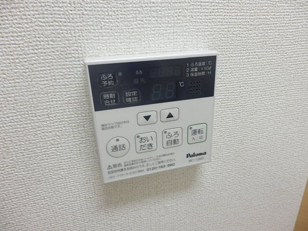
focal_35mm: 24
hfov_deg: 71.6
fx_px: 214
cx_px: 154
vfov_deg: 56.8
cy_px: 116
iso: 200
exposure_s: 1/30
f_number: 3
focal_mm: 4.2
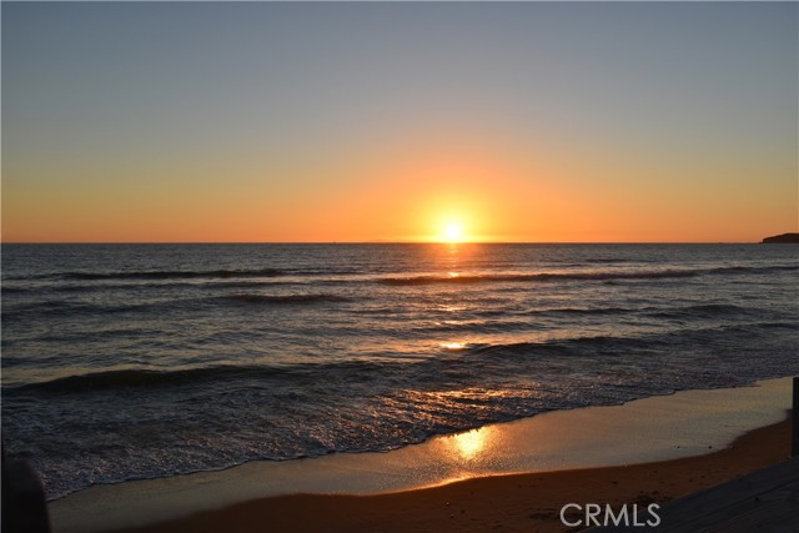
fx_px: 699
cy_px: 266
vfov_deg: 41.7
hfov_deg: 59.5
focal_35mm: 32
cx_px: 400
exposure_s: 1/320
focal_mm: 21
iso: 100
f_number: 9
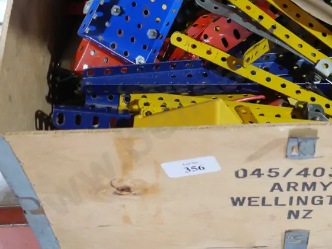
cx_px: 257
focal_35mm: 84
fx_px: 806
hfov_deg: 23.0
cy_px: 54
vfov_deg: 17.4
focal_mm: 23
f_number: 5.1
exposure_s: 1/60
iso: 1600
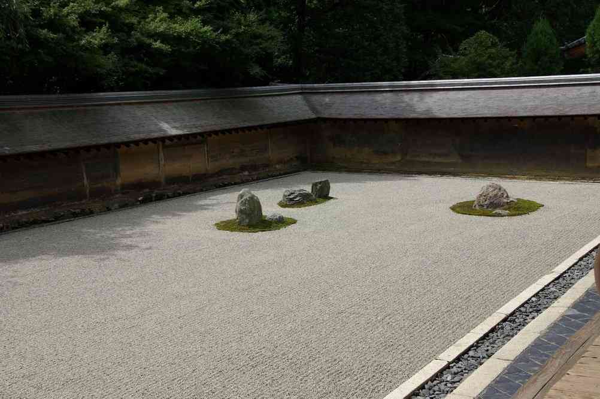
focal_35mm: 58
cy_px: 200
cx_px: 300
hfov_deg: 34.5
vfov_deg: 23.3
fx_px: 966
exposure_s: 1/180
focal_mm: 38.6
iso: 100
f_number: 8
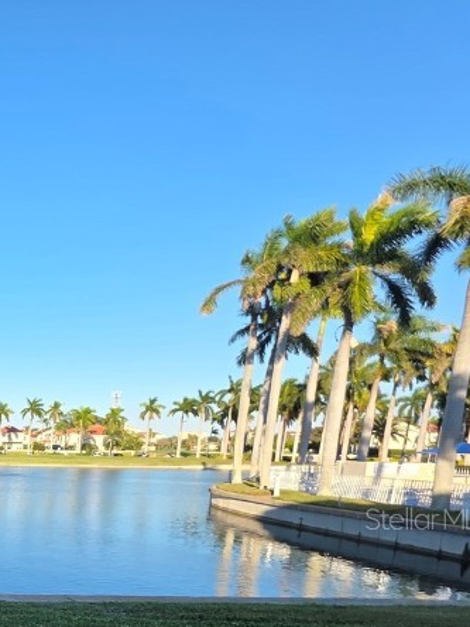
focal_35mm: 30
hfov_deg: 29.5
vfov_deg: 55.0
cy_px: 518
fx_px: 543
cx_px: -224
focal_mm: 2.2
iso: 40
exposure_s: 1/1142
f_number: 1.9
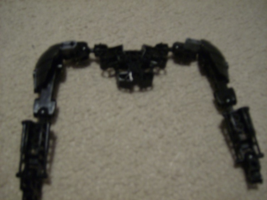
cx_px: 134
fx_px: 278
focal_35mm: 36
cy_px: 100
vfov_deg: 39.7
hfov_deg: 51.4
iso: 200
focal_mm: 6
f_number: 2.8
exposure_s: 1/3.72
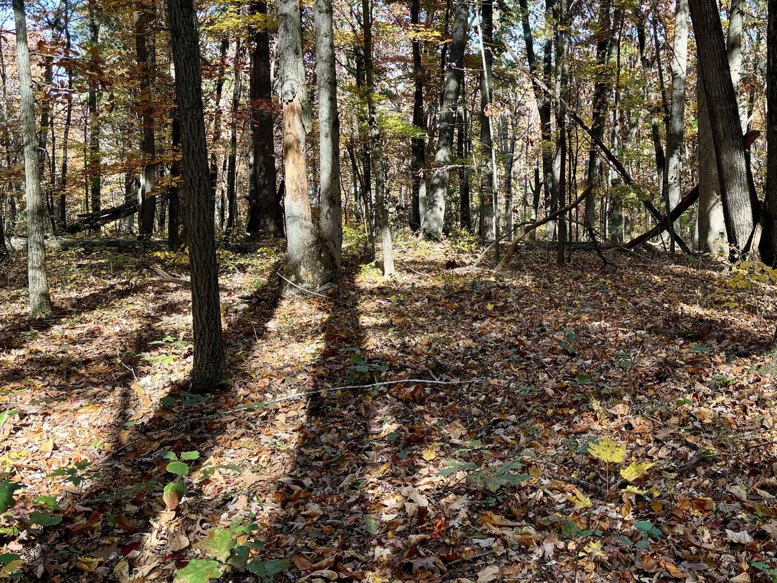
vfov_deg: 35.0
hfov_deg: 43.9
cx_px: 605
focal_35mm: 41
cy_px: 221
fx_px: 920
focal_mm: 5.96
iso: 40
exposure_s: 1/124
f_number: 1.6
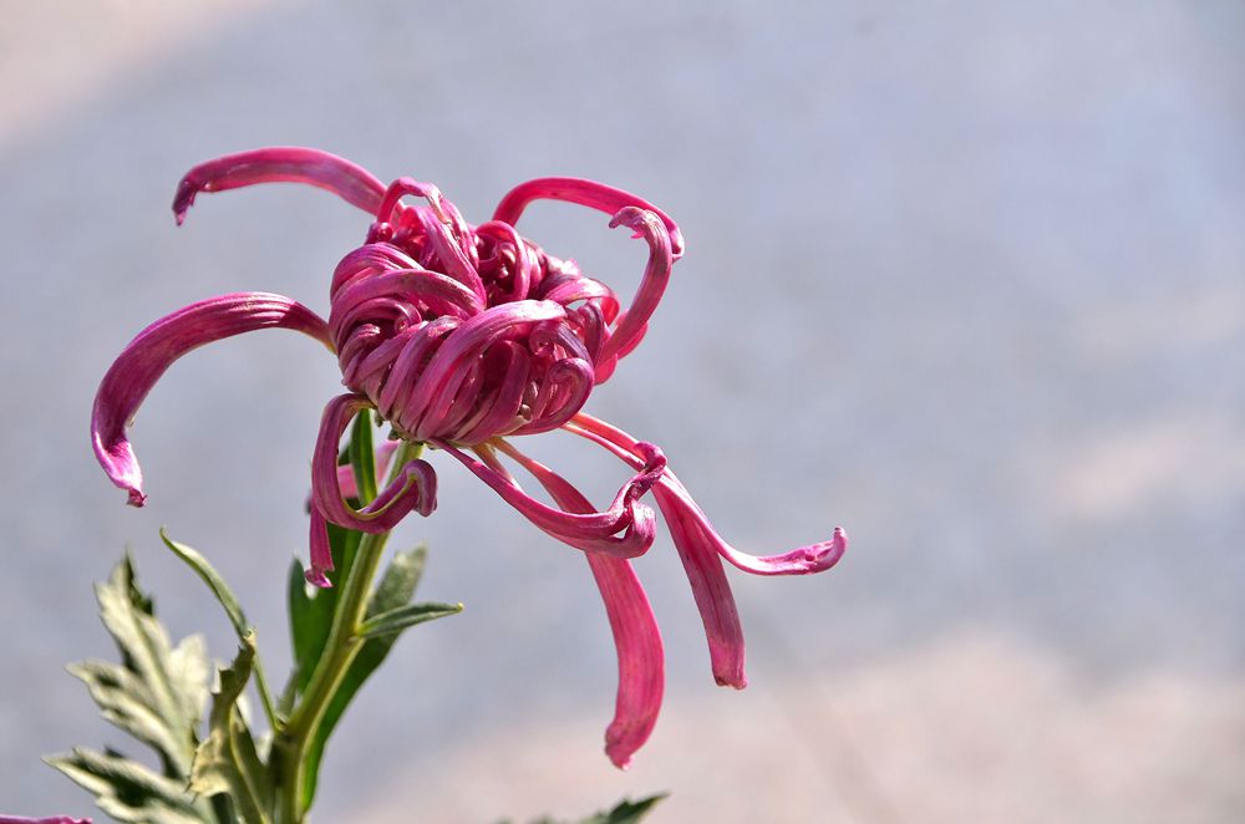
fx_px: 6988
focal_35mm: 202
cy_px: 412
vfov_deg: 6.8
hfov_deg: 10.2
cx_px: 622
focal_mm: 135
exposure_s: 1/200
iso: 400
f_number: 8
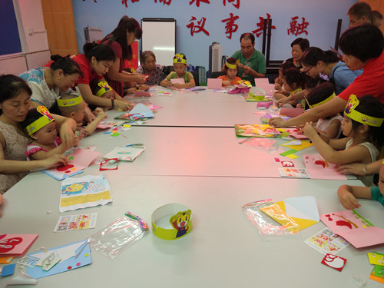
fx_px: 311
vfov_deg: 49.7
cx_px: 192
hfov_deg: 63.4
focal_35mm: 28
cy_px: 144
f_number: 2
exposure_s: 1/25
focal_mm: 4.26
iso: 310
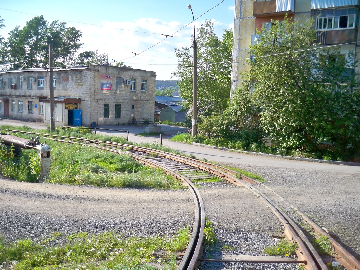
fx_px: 364
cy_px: 135
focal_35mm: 35
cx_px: 180
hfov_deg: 52.6
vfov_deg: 40.7
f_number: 3.1
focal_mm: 6.3
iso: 64
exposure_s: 1/500
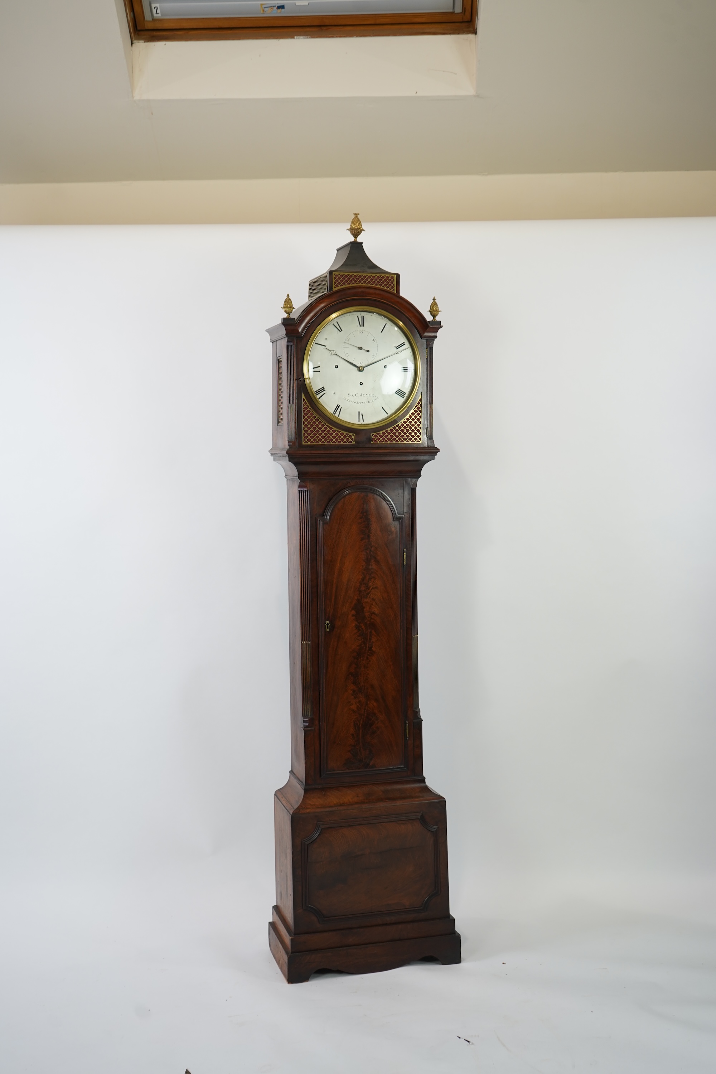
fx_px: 1193
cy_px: 537
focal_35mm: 40
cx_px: 358
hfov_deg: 33.4
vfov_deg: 48.5
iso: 320
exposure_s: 1/60
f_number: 5
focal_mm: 40
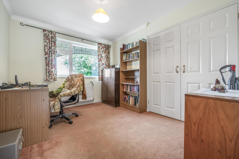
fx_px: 100
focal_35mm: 15
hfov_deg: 100.4
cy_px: 80
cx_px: 120
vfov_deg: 77.4
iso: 100
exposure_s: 1/1.25
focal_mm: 15
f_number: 9
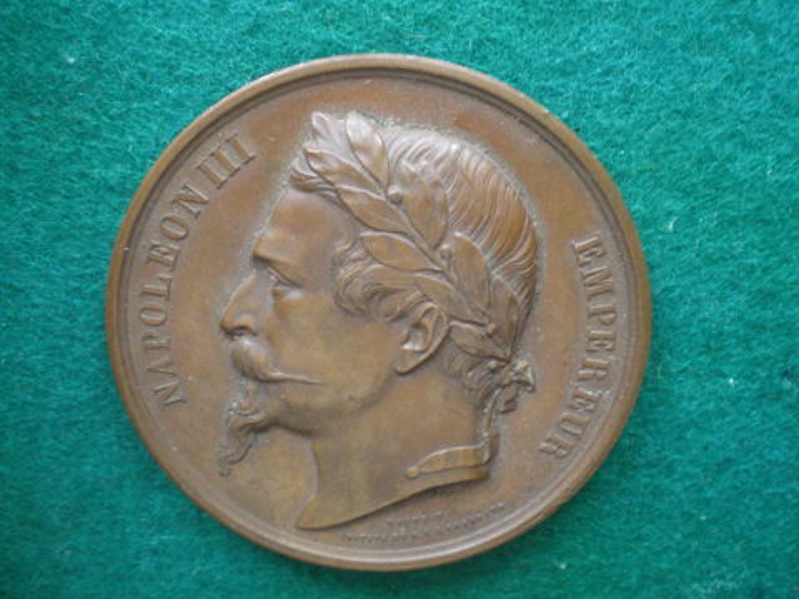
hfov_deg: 49.0
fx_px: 877
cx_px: 400
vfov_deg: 37.7
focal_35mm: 38
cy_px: 300
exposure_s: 1/6
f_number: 3.1
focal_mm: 6.3
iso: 400
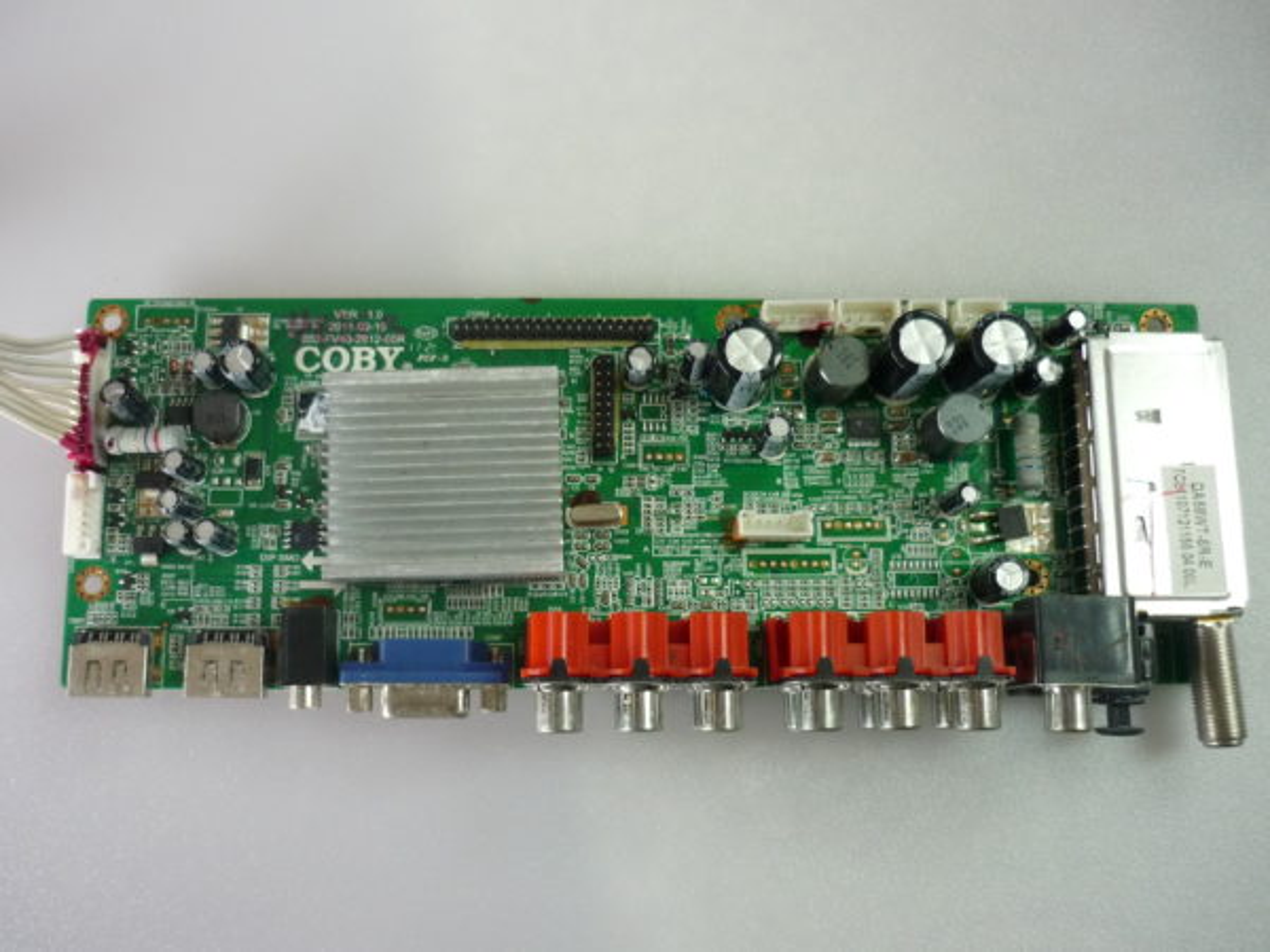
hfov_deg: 55.4
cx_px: 635
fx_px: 1211
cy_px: 476
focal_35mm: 33
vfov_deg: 42.9
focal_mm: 5.5
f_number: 2.8
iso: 250
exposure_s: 1/30
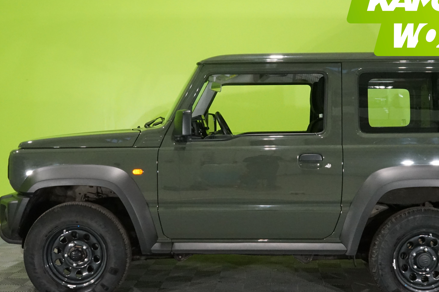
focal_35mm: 54
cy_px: 164
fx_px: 658
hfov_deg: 36.8
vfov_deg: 25.0
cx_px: 254
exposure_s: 1/15
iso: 6400
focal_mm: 37
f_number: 25
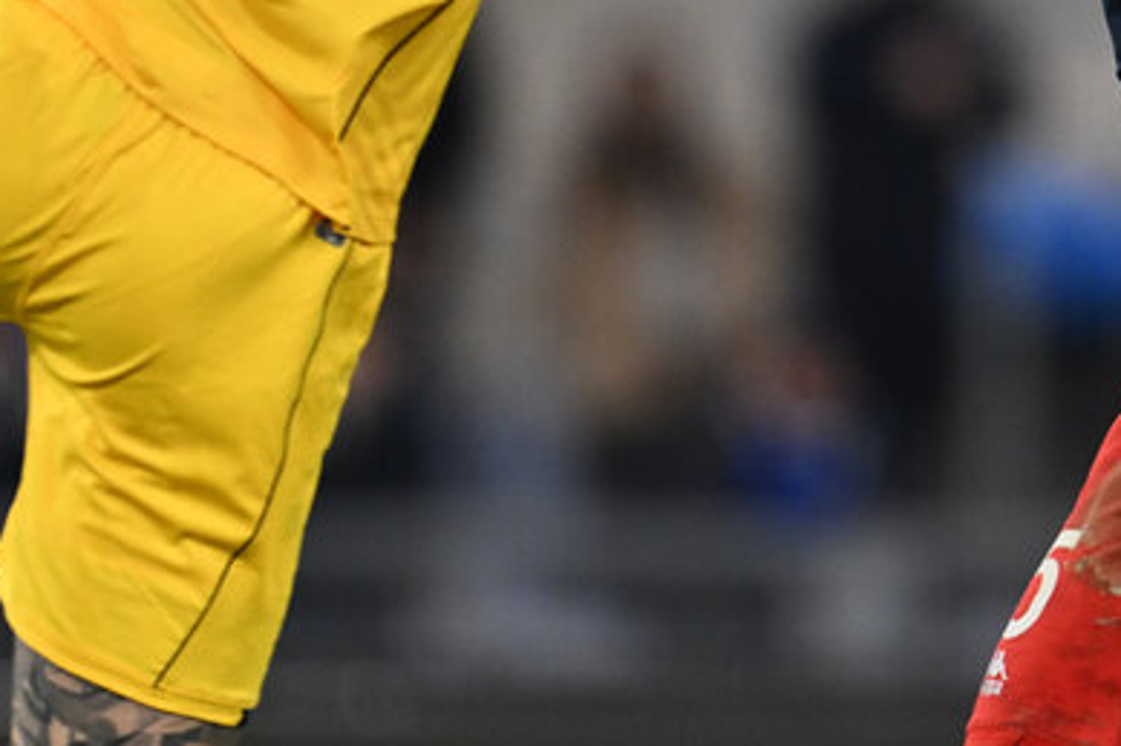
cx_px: 1135
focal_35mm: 1053
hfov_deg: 2.0
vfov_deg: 1.3
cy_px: -181
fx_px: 32774
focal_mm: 400
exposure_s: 1/2000
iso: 1600
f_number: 3.2
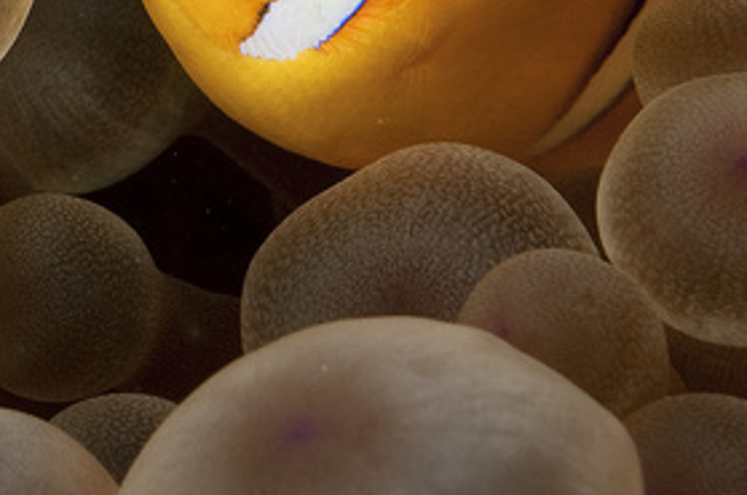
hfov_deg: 7.6
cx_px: -171
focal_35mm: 269
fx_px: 5572
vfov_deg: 5.1
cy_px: -134
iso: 200
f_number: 11
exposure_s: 1/100
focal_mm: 50
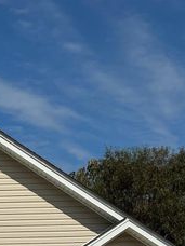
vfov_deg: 20.1
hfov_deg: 16.8
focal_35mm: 85
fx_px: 606
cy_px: 359
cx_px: -21
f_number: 1.8
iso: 25
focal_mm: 3
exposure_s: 1/5263
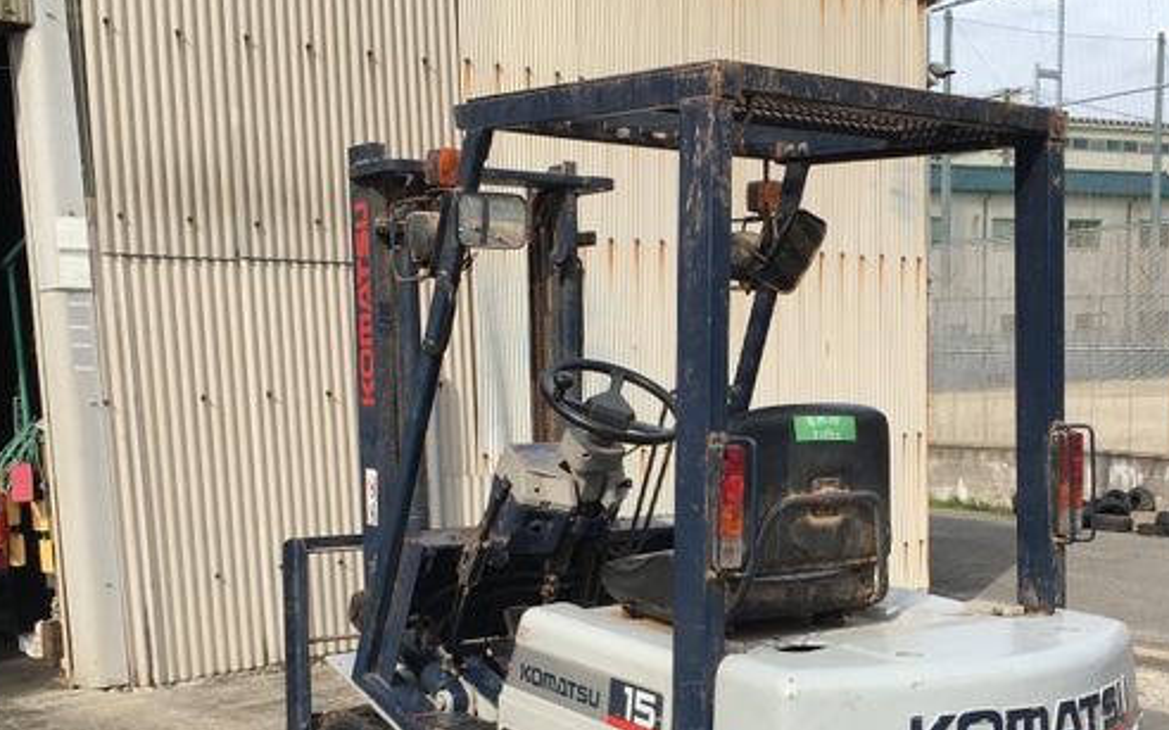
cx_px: 706
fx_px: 1592
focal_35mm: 50
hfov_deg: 40.1
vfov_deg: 25.3
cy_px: 587
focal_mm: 4.15
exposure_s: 1/668
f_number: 2.2
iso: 25
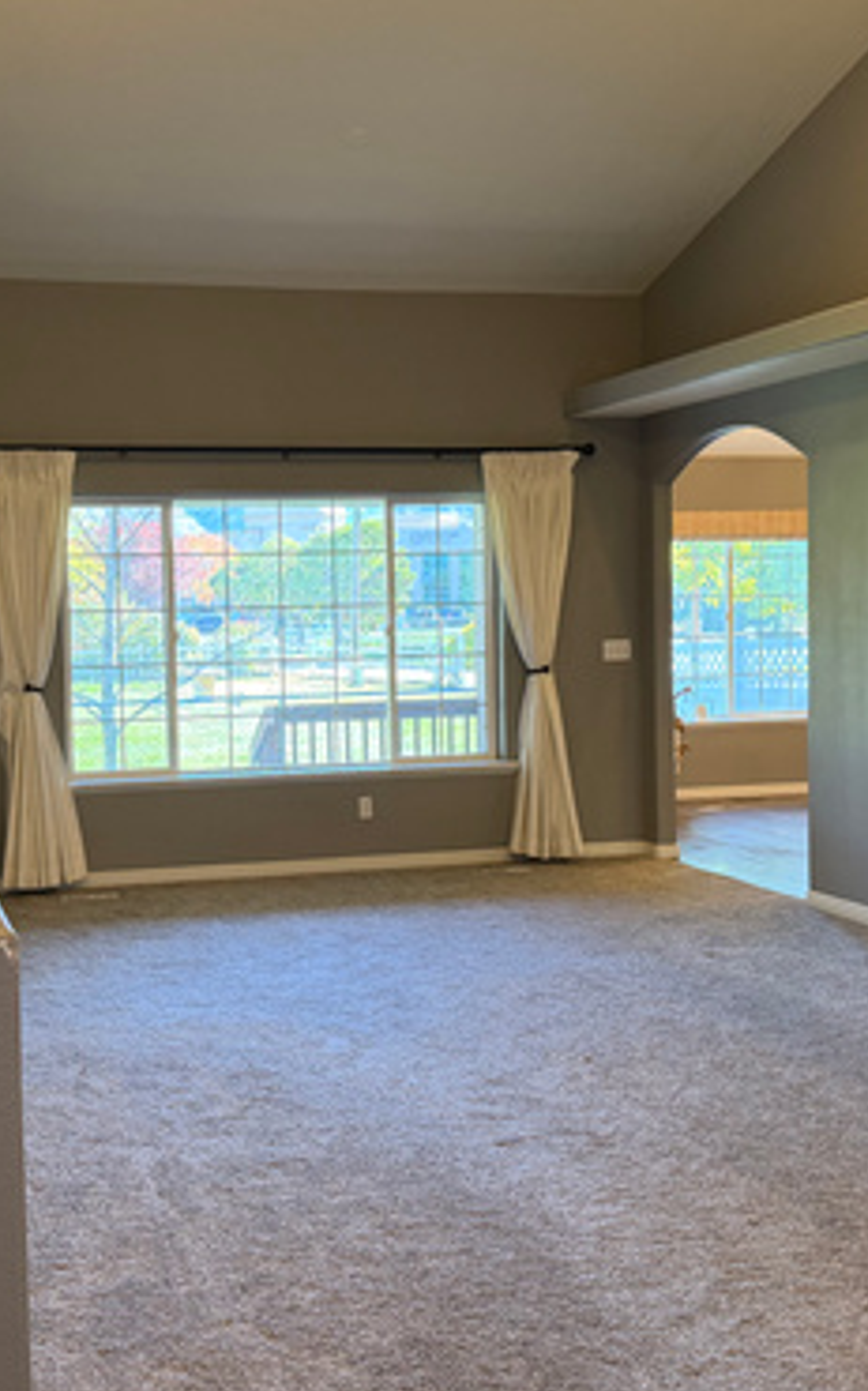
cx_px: 278
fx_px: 1667
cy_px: 688
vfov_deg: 45.3
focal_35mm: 44
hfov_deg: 29.0
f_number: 1.78
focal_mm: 6.76
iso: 400
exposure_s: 1/120
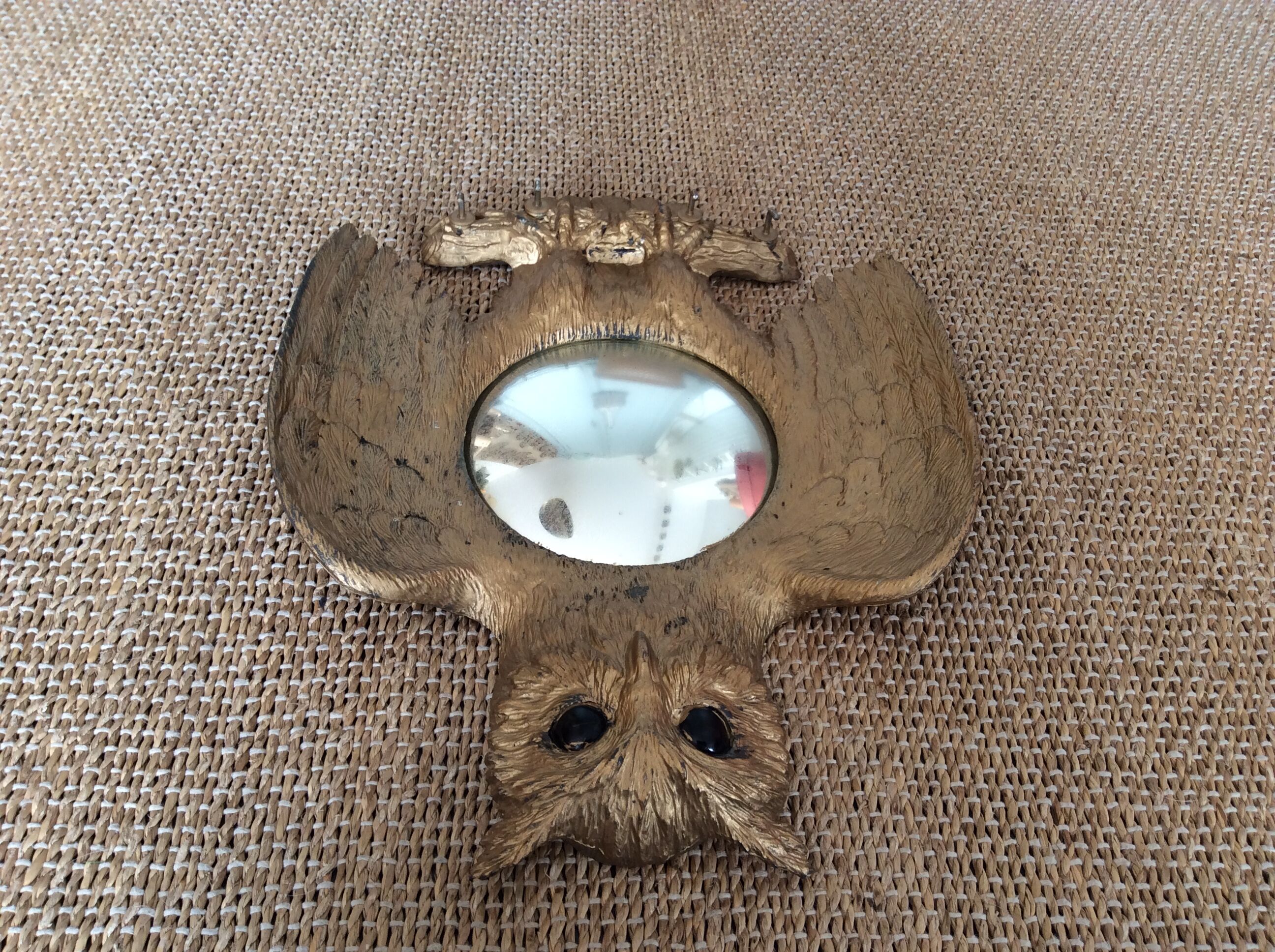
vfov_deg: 44.1
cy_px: 476
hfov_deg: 56.9
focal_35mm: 32
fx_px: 1177
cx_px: 638
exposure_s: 1/33
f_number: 2.4
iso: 32
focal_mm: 3.3
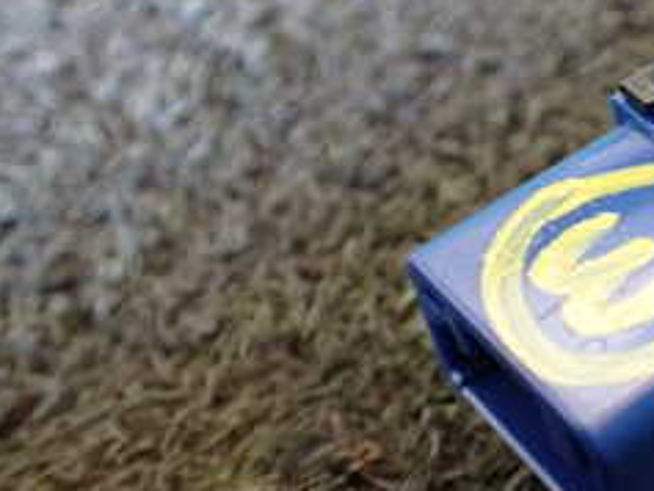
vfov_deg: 19.3
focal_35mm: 76
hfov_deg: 23.2
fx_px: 1437
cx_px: 817
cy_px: 146
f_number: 2.3
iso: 800
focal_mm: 5.4
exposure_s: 1/30
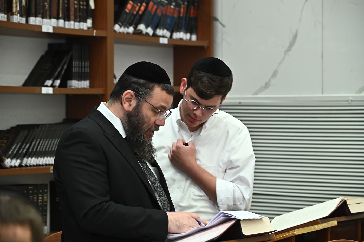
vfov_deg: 11.0
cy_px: 121
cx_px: 182
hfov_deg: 16.4
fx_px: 1263
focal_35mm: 125
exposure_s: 1/160
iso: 2000
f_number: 5.6
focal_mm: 125
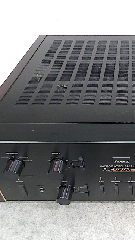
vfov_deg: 51.6
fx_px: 248
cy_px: 117
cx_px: 129
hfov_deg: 28.8
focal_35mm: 39
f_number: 3.3
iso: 200
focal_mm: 4.3
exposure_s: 1/8
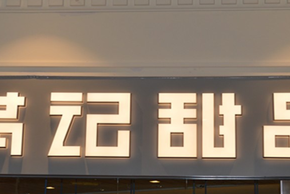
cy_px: 108
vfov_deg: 19.4
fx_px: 564
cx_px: 128
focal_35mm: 70
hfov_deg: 28.8
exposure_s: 1/125
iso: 110
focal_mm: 36
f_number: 5
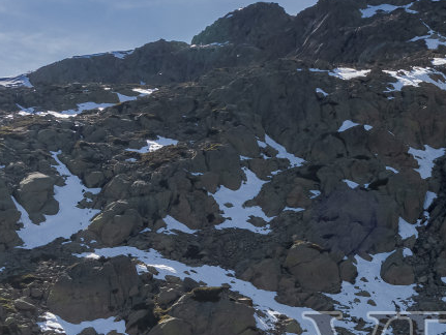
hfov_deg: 21.0
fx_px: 1148
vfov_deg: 16.1
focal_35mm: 89
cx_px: 477
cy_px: 383
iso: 1600
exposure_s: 1/8000
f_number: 4.5
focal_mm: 12
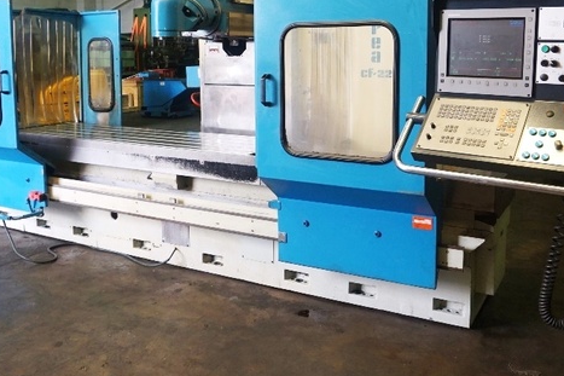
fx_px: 579
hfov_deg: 51.8
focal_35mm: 37
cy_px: 114
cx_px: 306
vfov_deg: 35.4
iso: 800
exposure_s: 1/160
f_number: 4
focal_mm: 16
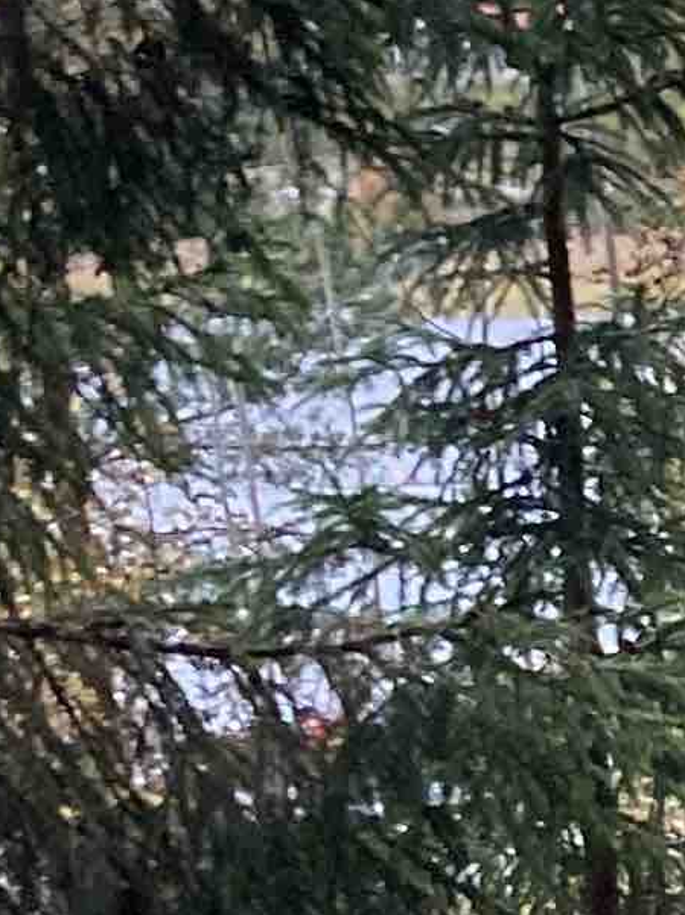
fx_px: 4966
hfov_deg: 7.1
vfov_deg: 10.3
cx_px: 1993
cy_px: 1116
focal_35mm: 188
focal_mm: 3.99
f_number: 1.8
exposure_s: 1/61
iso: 80
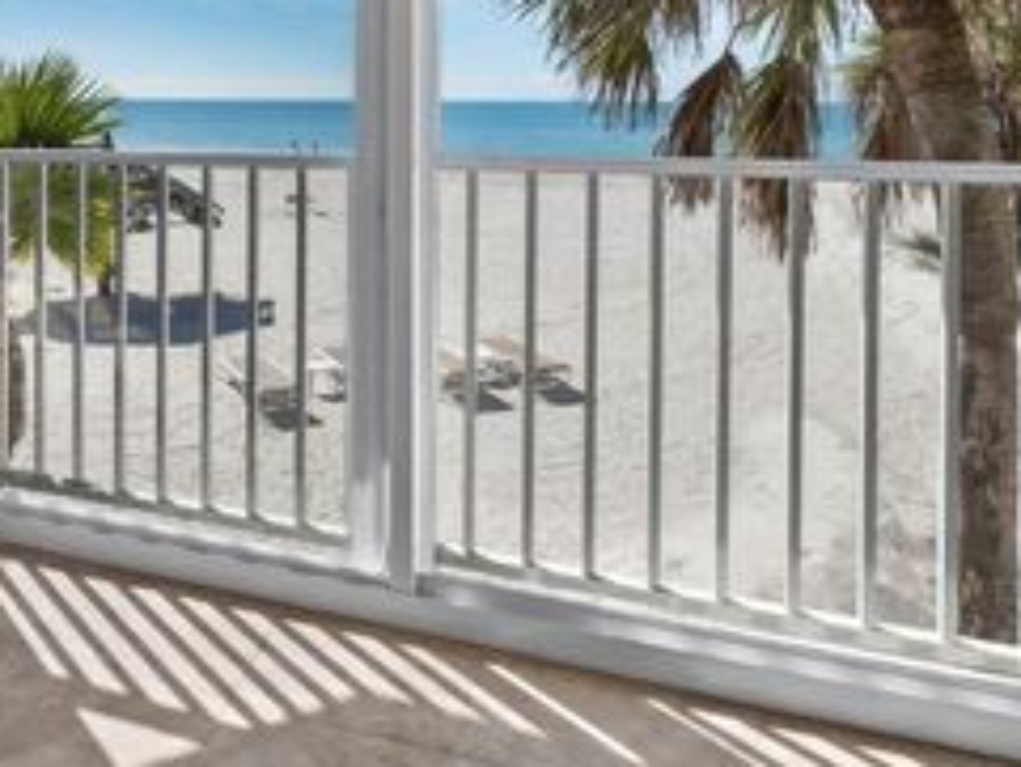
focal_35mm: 29
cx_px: 216
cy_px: 112
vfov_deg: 44.9
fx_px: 856
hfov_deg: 57.4
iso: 400
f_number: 11
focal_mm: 7
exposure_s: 1/125
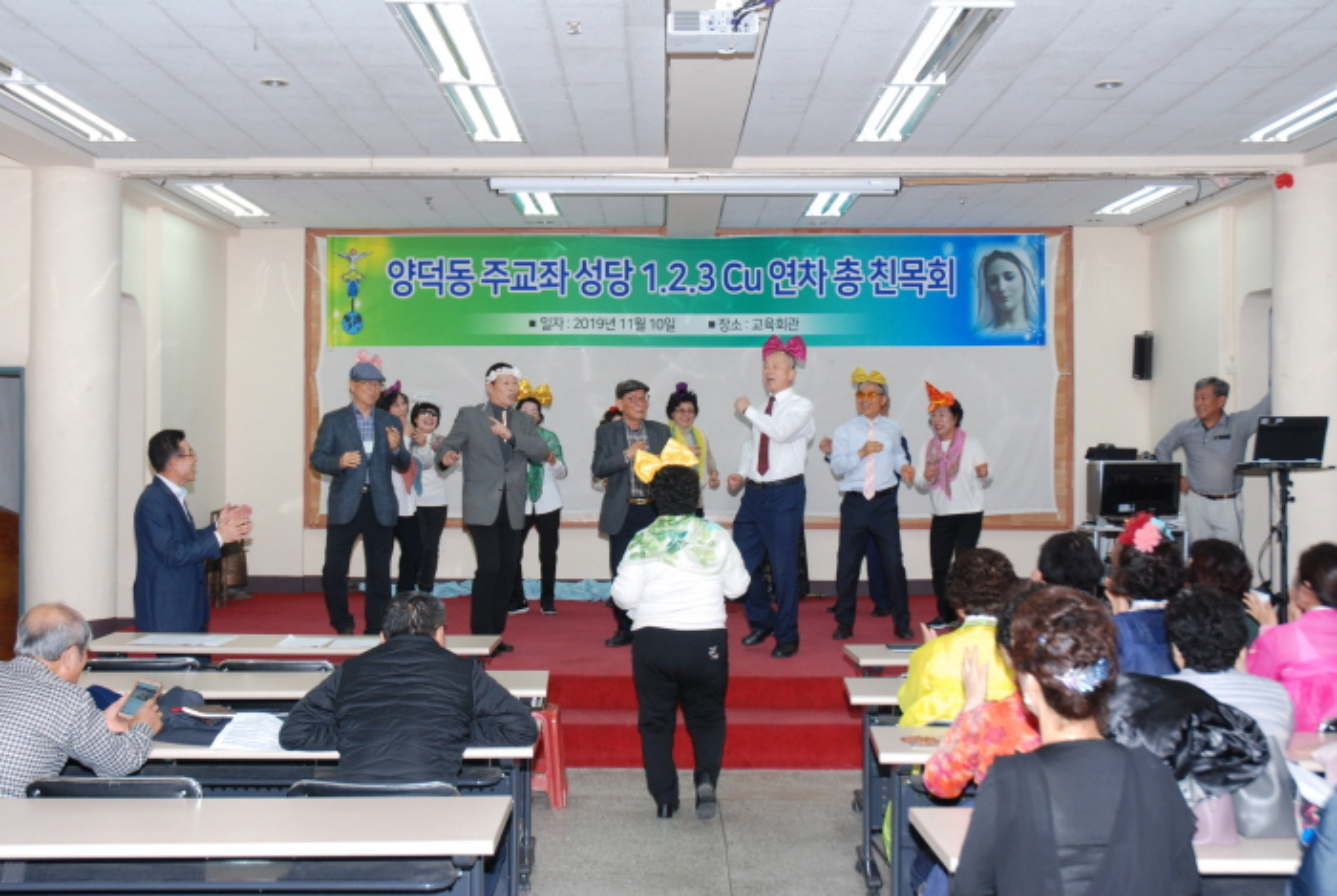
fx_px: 1506
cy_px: 448
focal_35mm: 40
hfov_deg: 47.9
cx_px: 668
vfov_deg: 33.1
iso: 400
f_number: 5.6
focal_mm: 27
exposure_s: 1/60
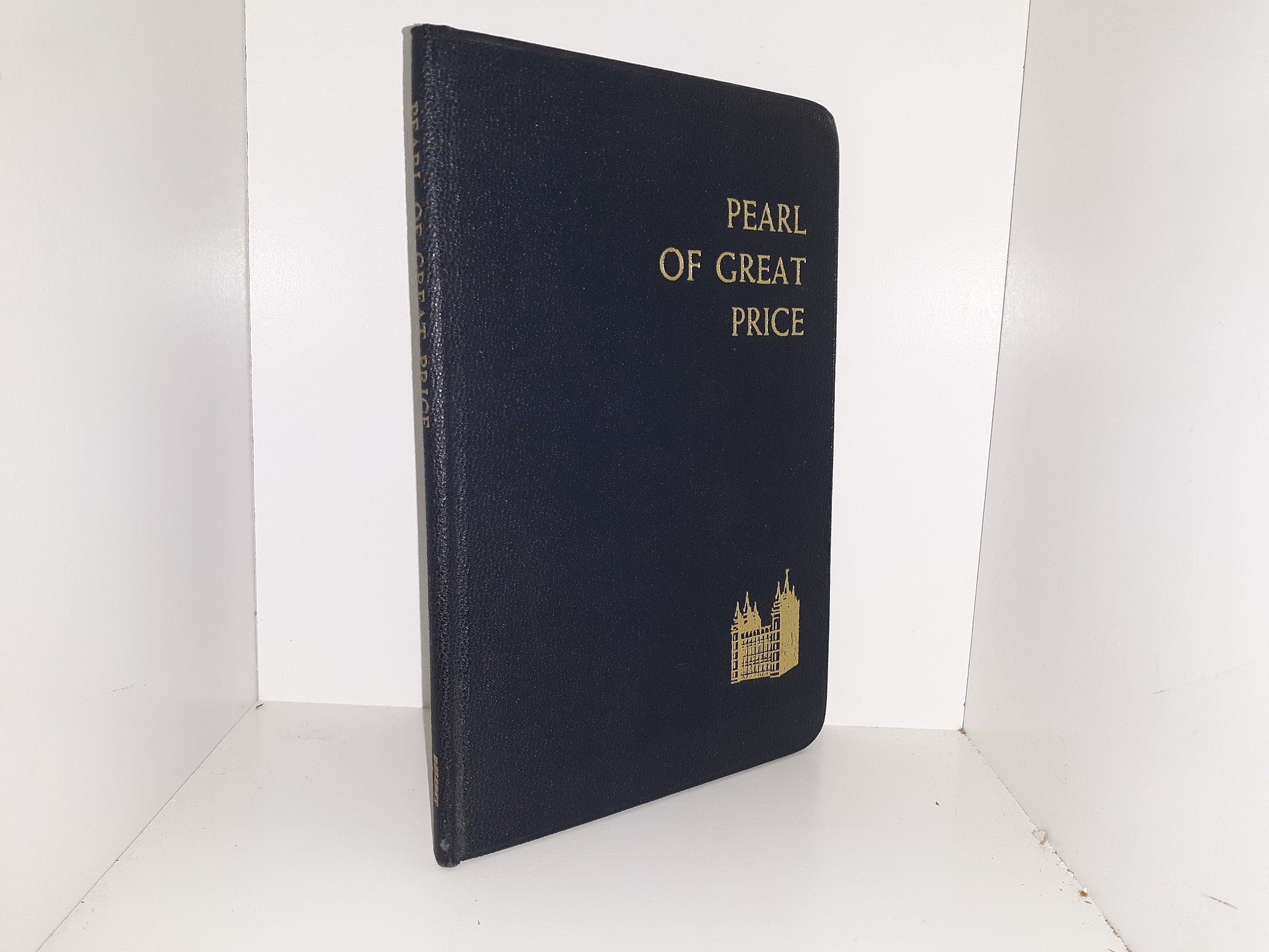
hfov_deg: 63.4
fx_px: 1026
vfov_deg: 49.7
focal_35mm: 28
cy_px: 476
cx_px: 634
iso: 50
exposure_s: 1/120
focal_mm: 3.7
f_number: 1.7
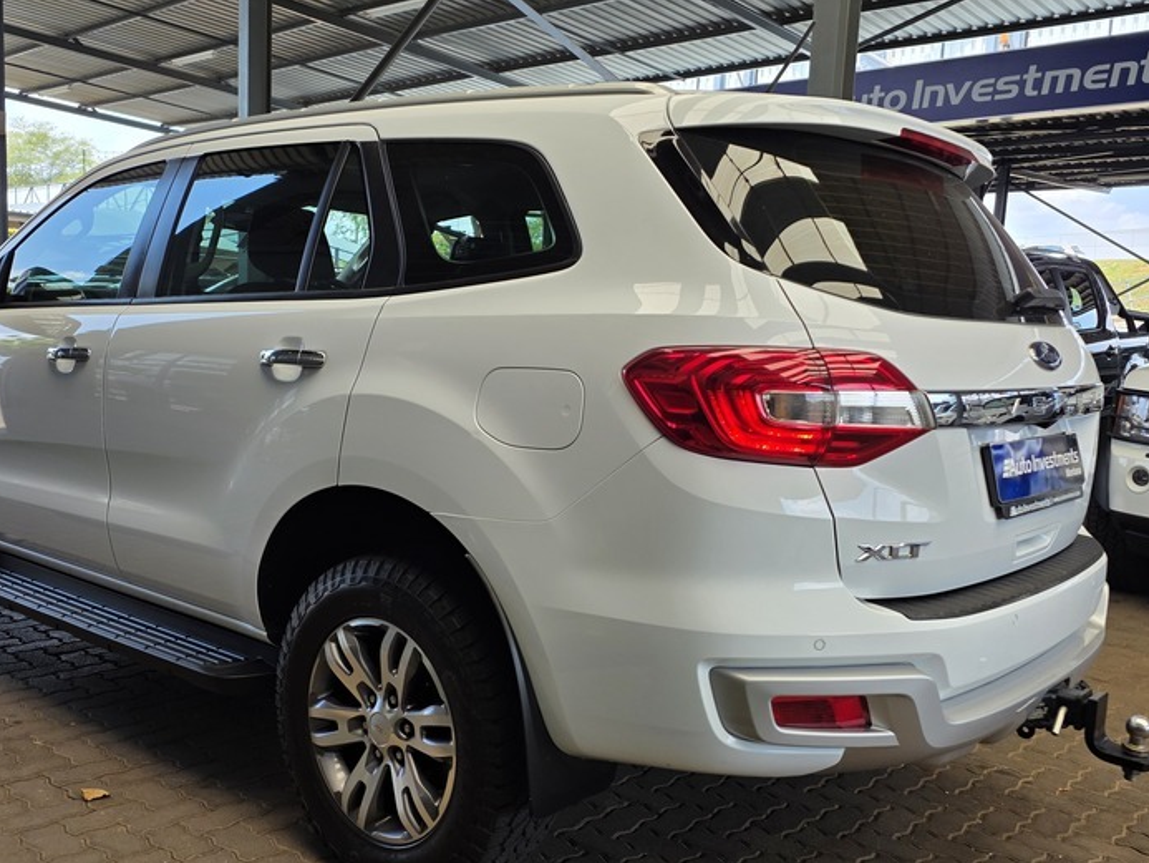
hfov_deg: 53.9
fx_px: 1129
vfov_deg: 41.8
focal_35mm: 34
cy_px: 468
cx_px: 569
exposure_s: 1/1497
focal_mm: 6.25
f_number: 1.7
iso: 80
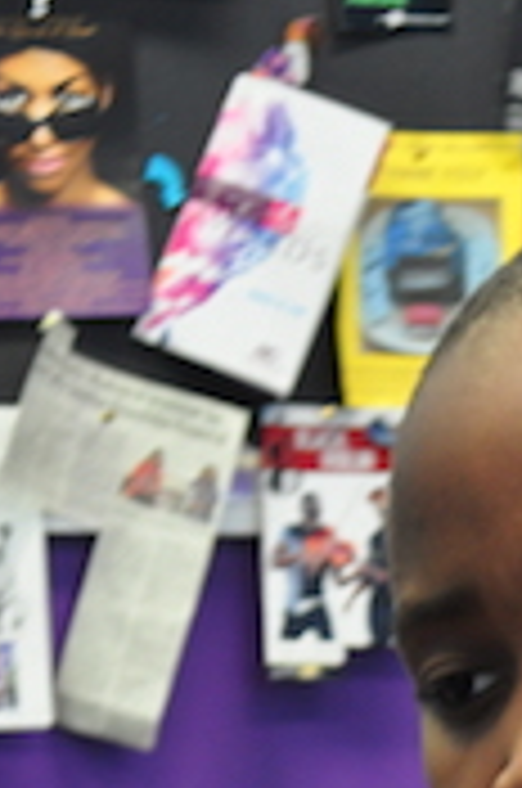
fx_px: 4127
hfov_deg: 7.2
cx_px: 531
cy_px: 1094
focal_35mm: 189
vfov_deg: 10.6
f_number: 6.3
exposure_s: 1/15
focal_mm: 44
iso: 800
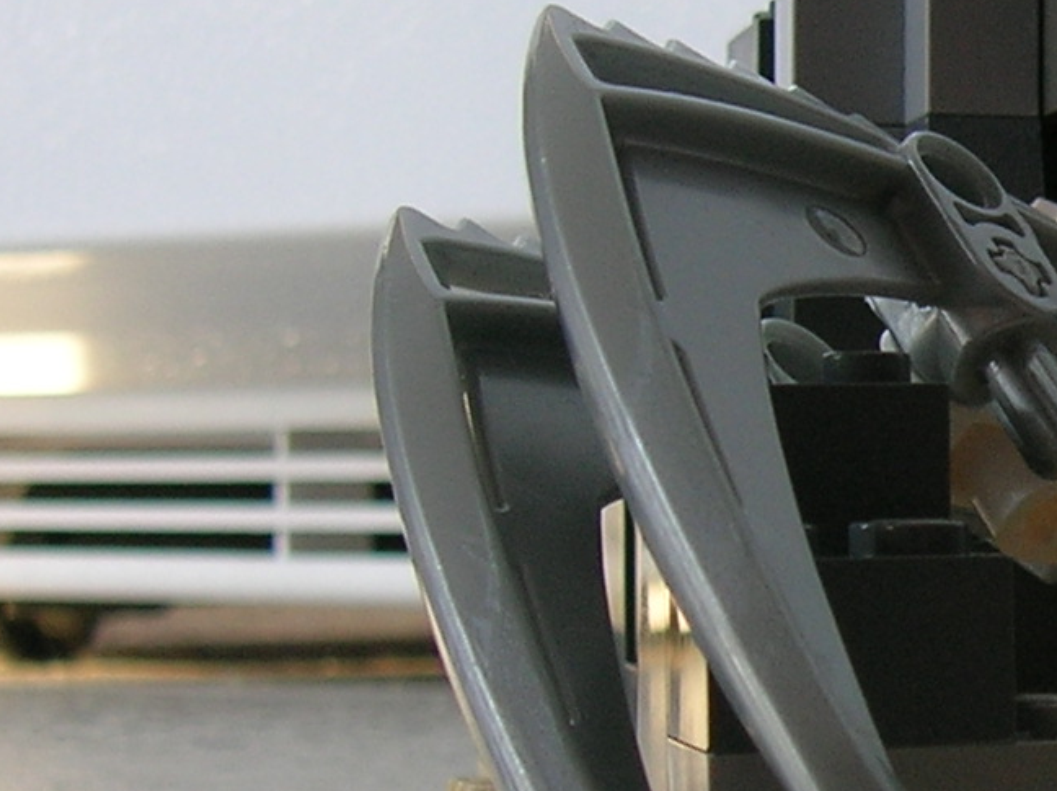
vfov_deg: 12.3
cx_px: 1325
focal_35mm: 120
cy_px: 447
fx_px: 3661
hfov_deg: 15.7
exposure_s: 1/6.4
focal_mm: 5.7
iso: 50
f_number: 2.9
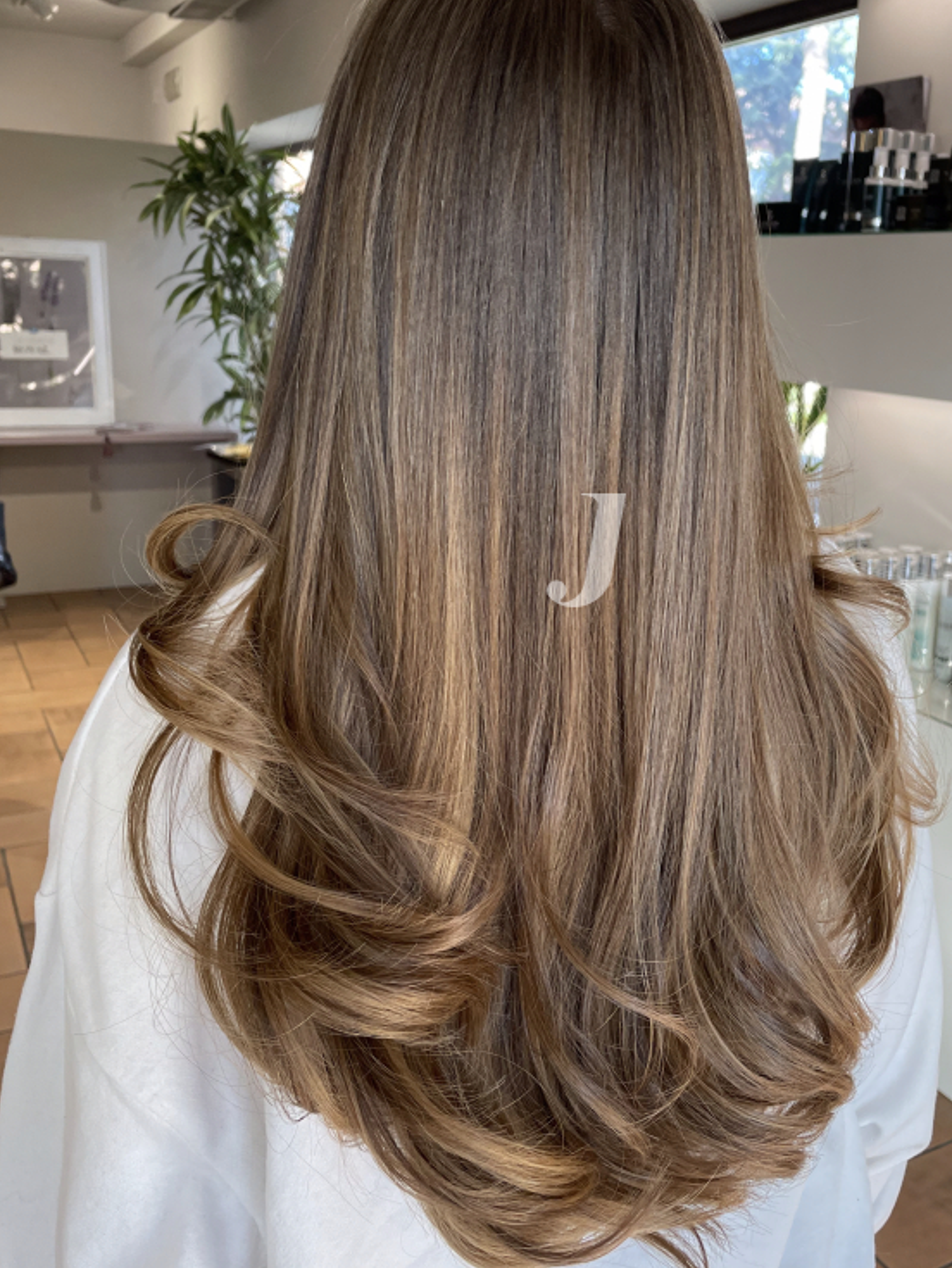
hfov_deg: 42.7
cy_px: 549
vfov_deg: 55.1
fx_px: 1209
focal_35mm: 33
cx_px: 586
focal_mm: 4.2
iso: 64
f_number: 1.6
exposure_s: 1/100
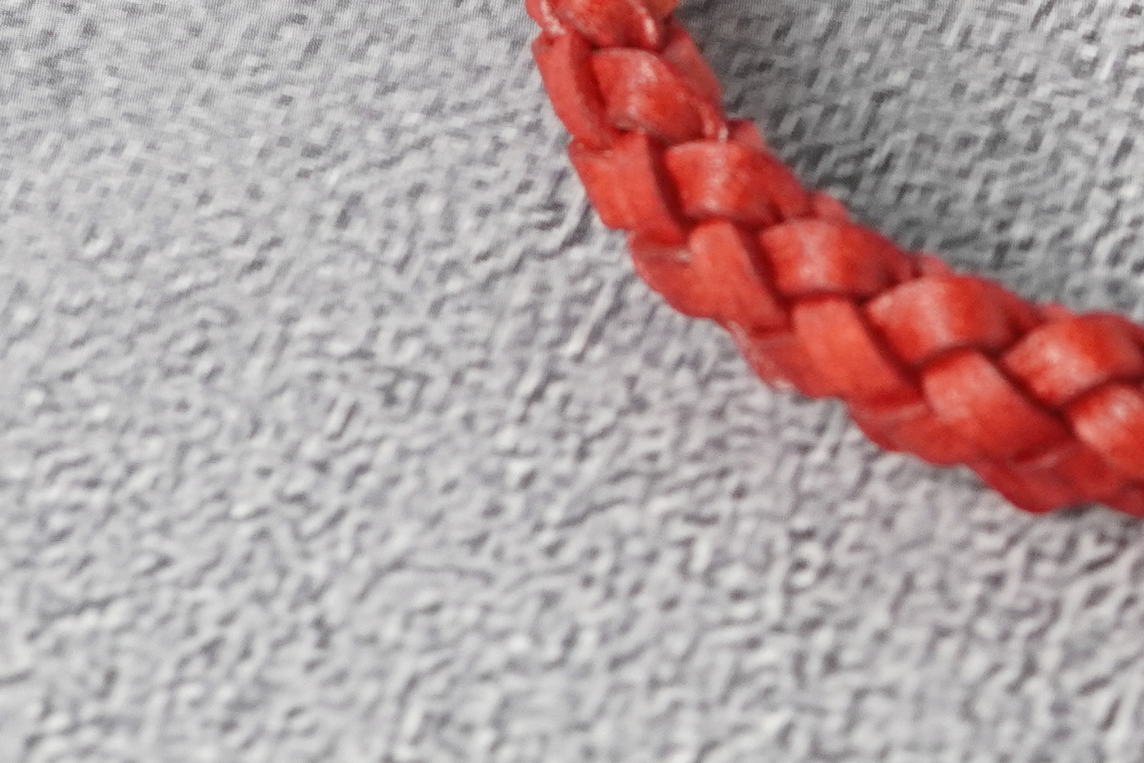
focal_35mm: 281
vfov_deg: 4.9
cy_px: -93
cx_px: 1293
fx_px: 8931
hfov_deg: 7.3
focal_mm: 50
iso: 640
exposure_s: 1/60
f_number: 7.1
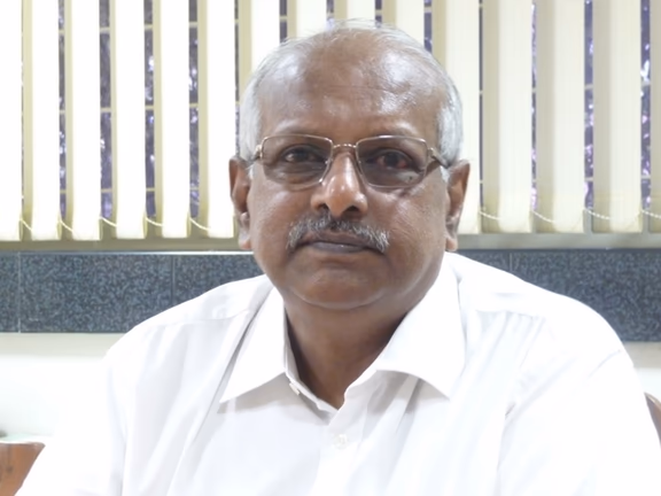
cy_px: 248
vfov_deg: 13.2
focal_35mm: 112
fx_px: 2139
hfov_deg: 17.6
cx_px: 330
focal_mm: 19.1
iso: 800
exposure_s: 1/10
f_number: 4.7
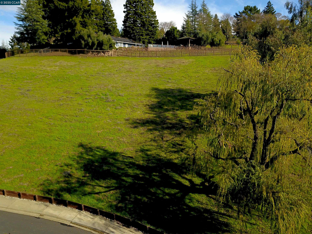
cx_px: 156
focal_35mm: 26
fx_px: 234
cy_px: 117
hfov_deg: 67.3
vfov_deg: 53.1
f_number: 2.2
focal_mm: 4.73
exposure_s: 1/1575
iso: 100
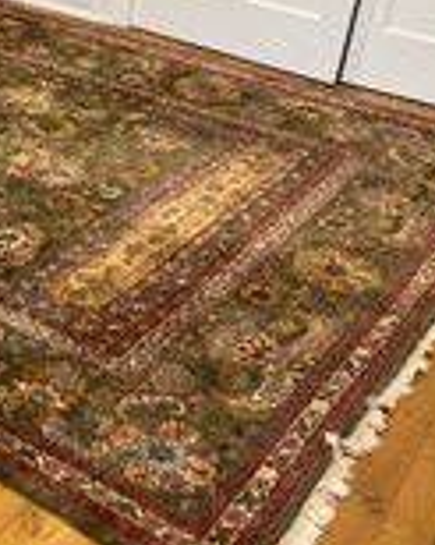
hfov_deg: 22.8
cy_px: 267
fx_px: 1015
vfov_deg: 30.0
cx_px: -41
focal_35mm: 63
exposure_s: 1/60
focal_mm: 3
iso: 160
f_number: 1.8
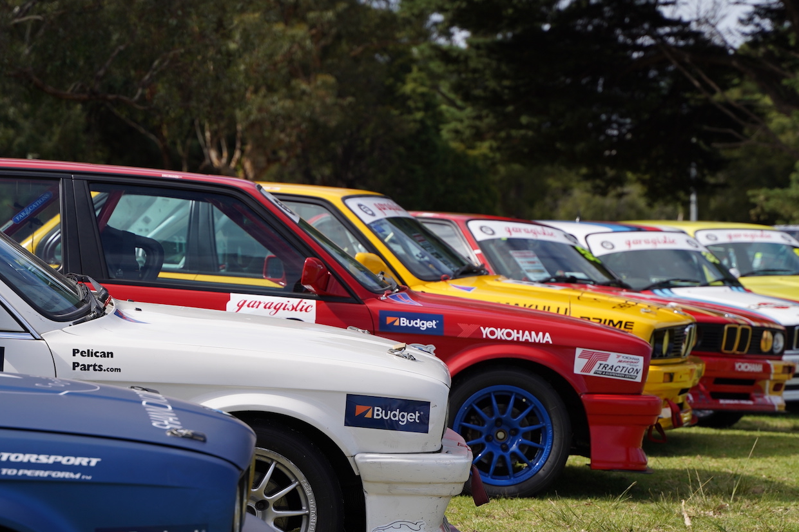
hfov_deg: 16.9
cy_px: 427
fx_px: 2685
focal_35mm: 121
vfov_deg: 11.3
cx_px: 396
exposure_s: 1/1000
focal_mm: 75
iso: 100
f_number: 4.5
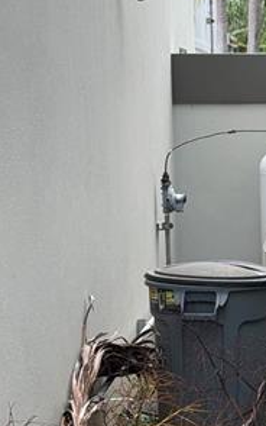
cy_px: 325
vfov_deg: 15.6
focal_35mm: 133
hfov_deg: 9.6
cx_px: 380
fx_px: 1541
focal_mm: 6.76
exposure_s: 1/544
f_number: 1.78
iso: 64
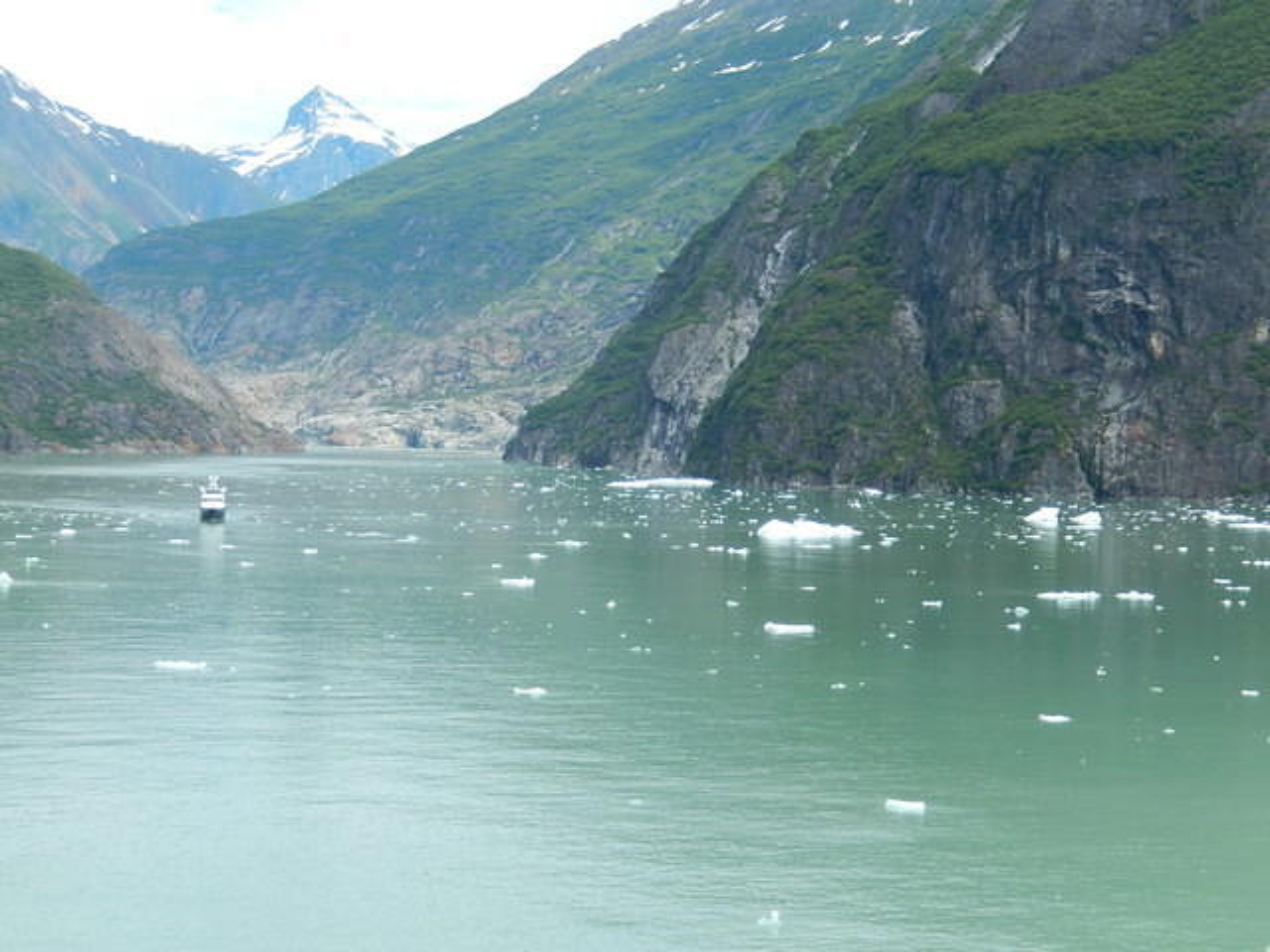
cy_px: 476
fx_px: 2458
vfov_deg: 21.9
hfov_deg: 29.0
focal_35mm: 67
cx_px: 635
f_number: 4.8
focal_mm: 12
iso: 125
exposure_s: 1/400
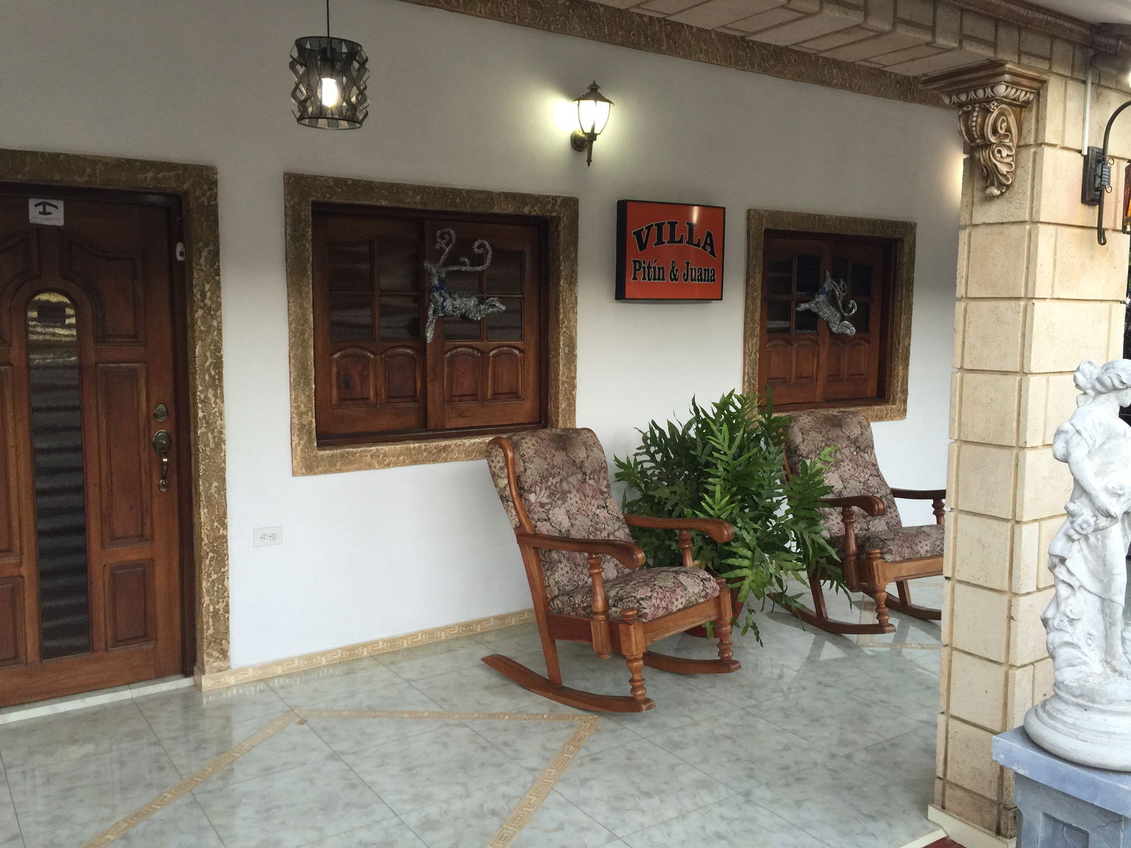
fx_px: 948
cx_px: 566
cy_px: 424
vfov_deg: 48.2
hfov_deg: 61.7
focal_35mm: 29
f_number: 2.2
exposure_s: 1/30
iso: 32
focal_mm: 4.15
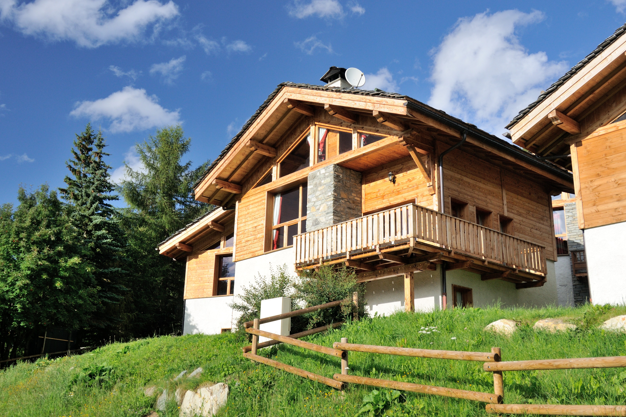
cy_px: 201
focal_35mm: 38
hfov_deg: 50.7
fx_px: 661
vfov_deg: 35.0
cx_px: 310
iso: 200
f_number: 5.6
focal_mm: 24
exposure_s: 1/400
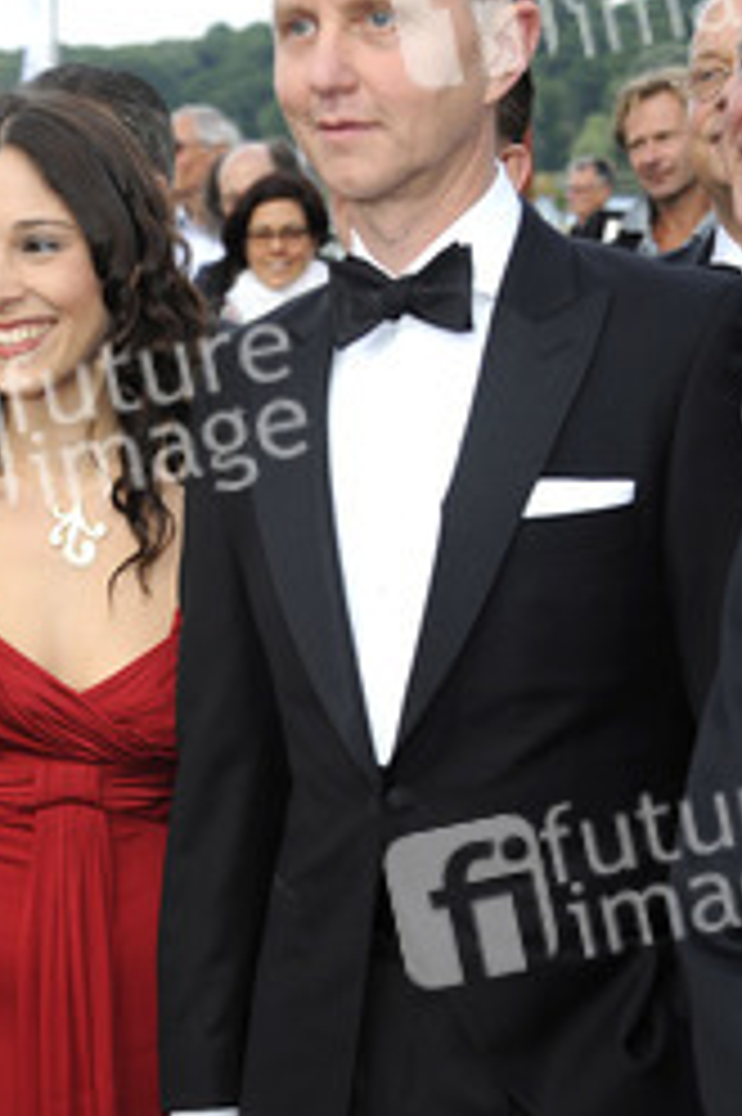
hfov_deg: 13.6
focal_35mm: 100
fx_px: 3096
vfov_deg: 20.4
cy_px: 657
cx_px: 207
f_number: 6.3
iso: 320
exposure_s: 1/200
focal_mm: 62
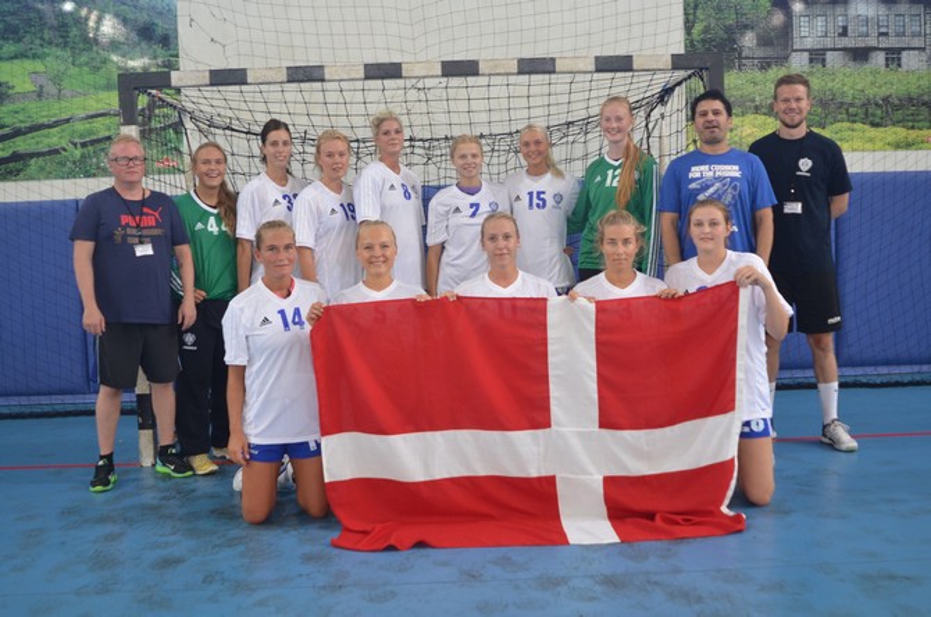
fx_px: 1007
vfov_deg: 34.1
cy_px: 308
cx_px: 466
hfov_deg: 49.6
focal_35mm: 39
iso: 720
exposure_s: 1/60
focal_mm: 26
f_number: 4
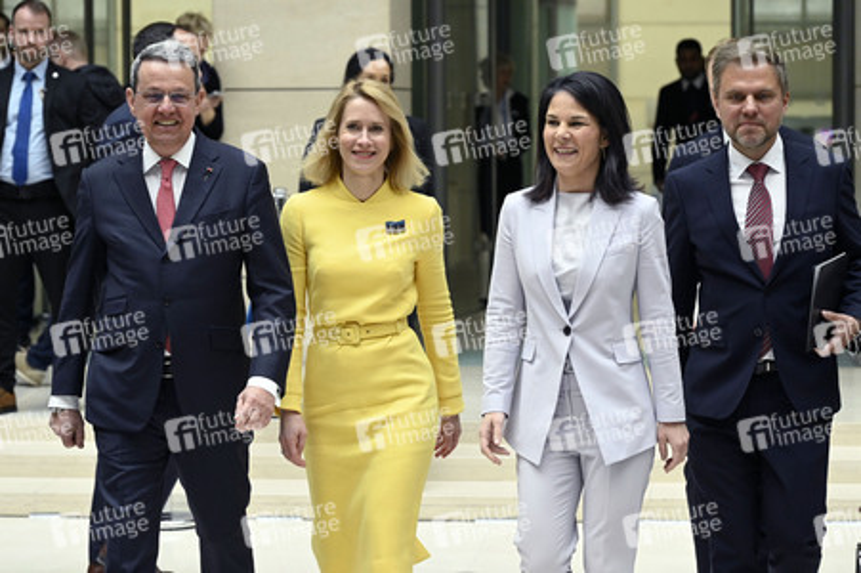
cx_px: 430
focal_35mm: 105
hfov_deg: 19.5
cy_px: 286
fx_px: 2509
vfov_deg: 13.0
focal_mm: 105
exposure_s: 1/800
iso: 4000
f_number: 5
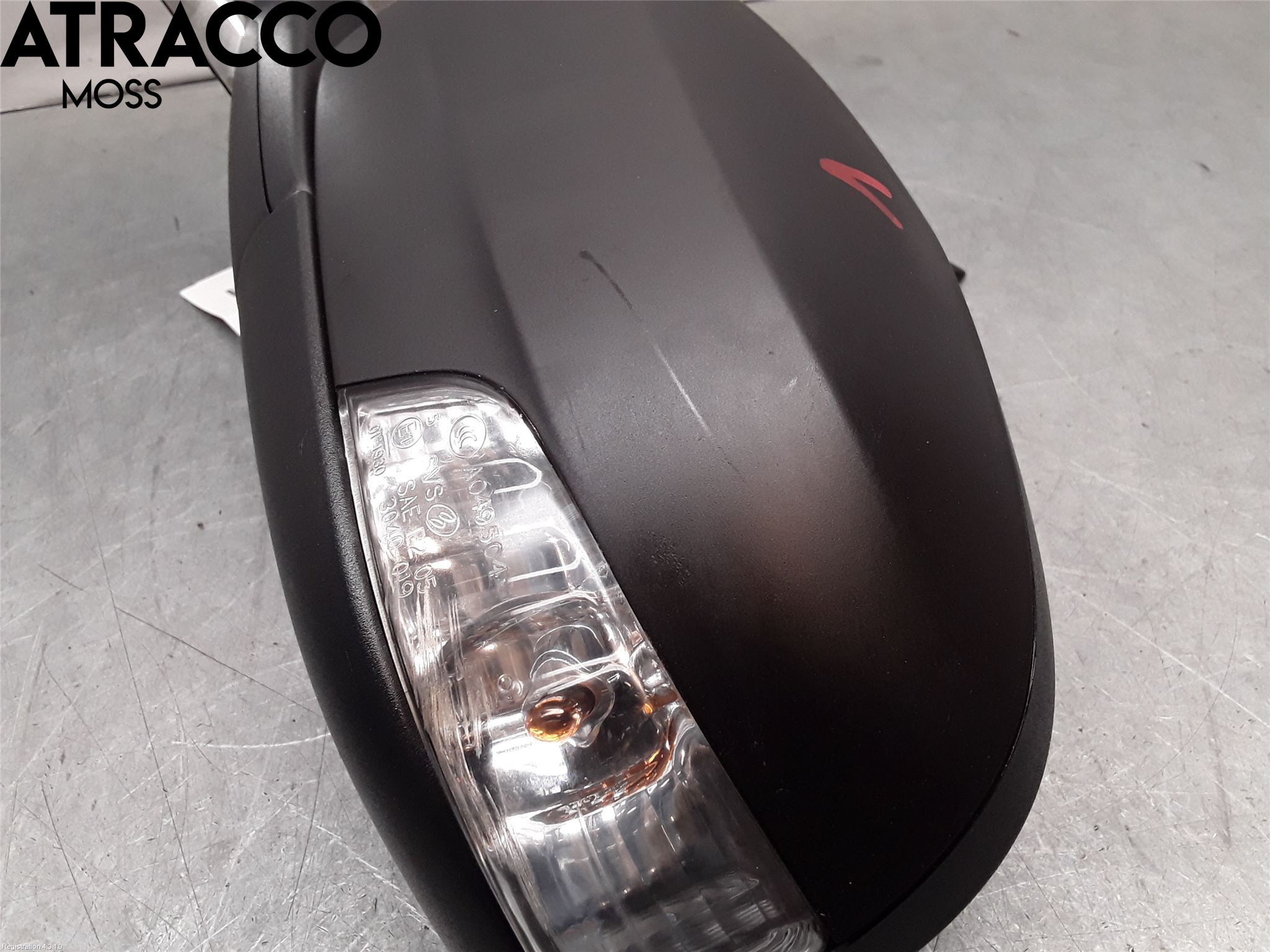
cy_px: 476
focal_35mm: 28
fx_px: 1027
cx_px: 635
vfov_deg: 49.7
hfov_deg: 63.4
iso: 100
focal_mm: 2.91
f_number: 1.9
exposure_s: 1/108
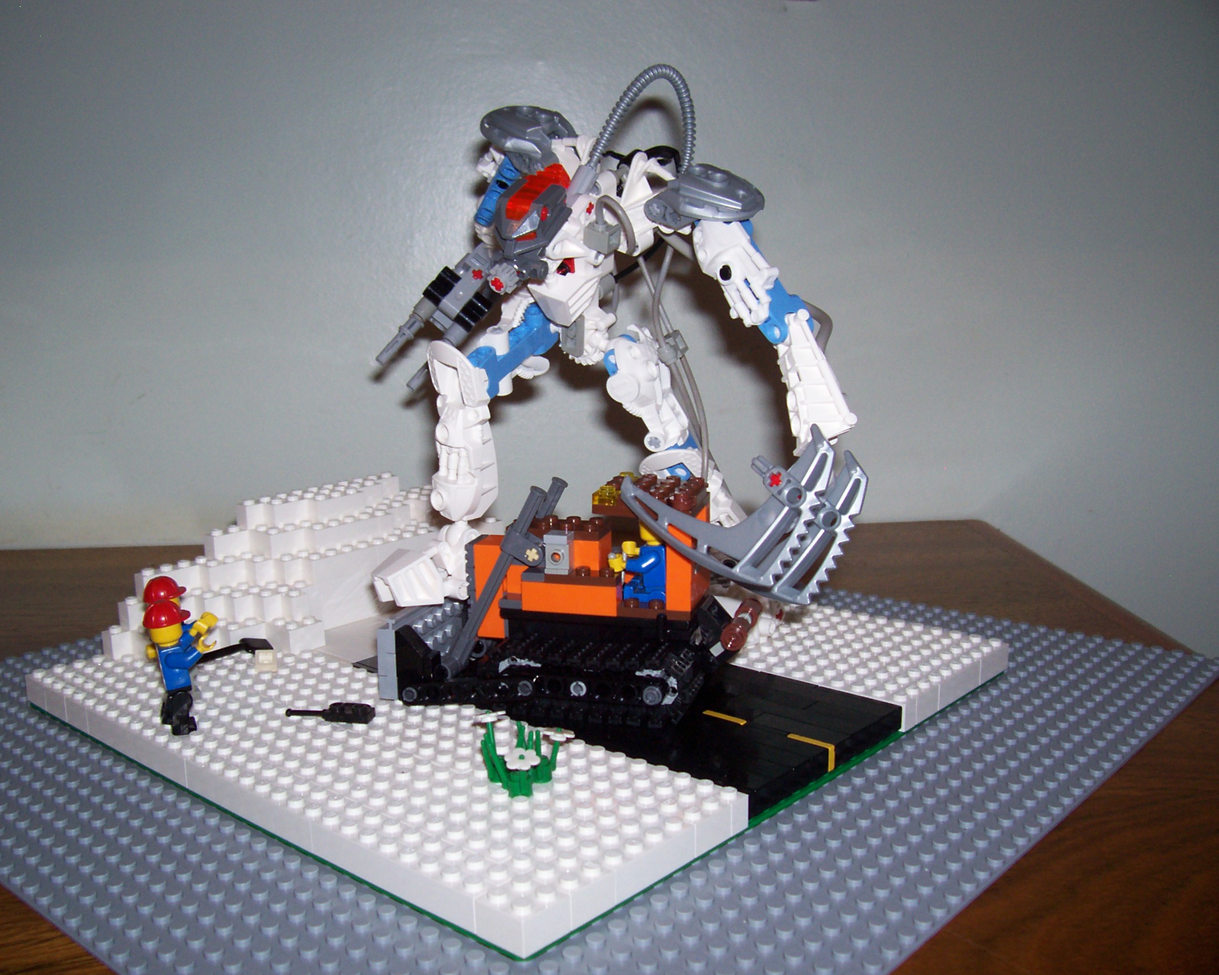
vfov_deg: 41.2
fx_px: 1299
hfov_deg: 50.3
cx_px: 582
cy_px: 481
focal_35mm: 36
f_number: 2.7
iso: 80
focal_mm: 5.6
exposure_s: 1/64
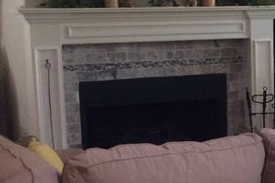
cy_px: 115
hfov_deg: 17.2
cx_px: 344
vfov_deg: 12.1
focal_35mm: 113
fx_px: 863
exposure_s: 1/24
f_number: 2.4
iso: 100
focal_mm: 3.3
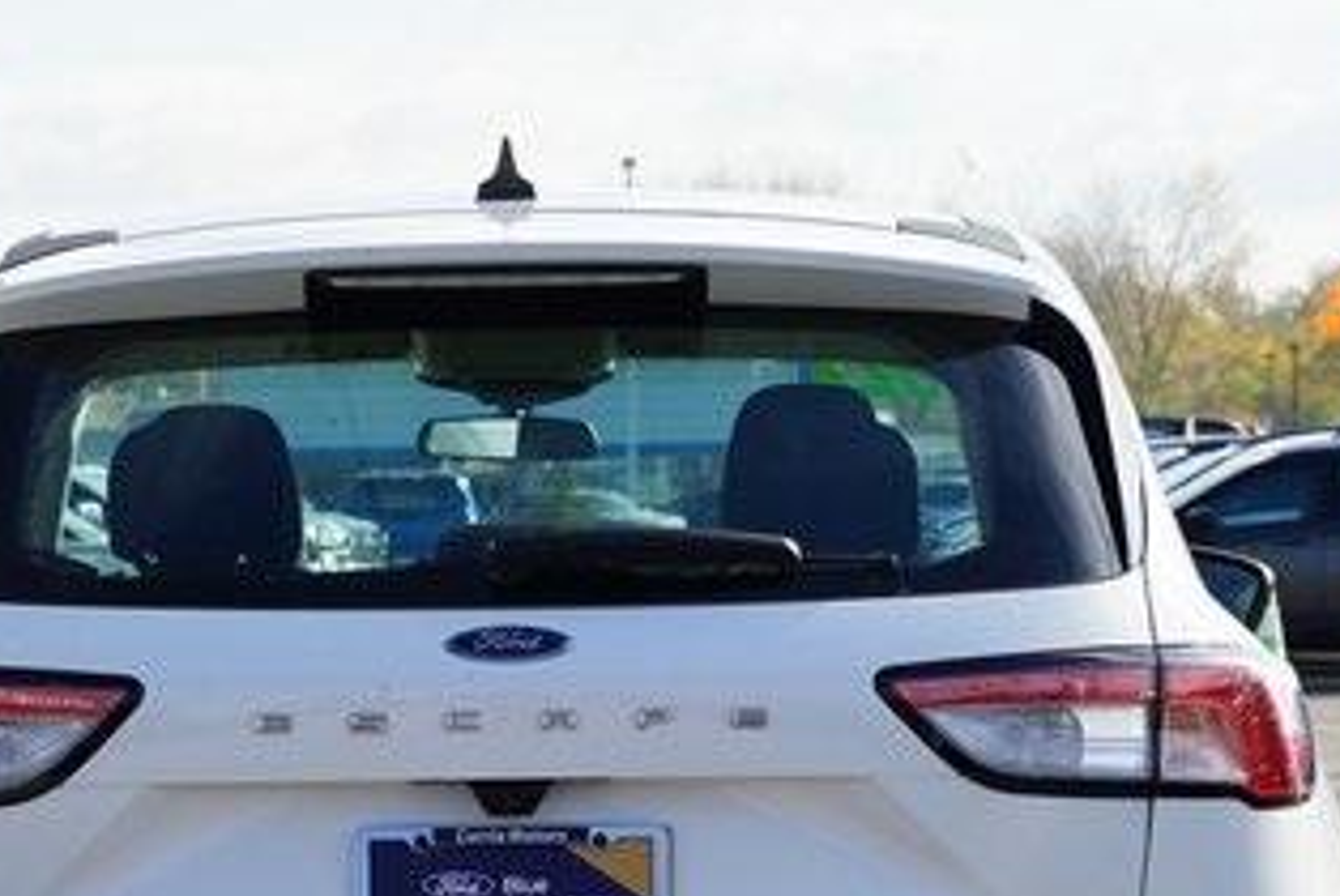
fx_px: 5998
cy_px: 885
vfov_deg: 8.5
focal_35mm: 161
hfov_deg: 12.7
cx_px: 508
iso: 100
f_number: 11
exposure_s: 1/100
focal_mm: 79
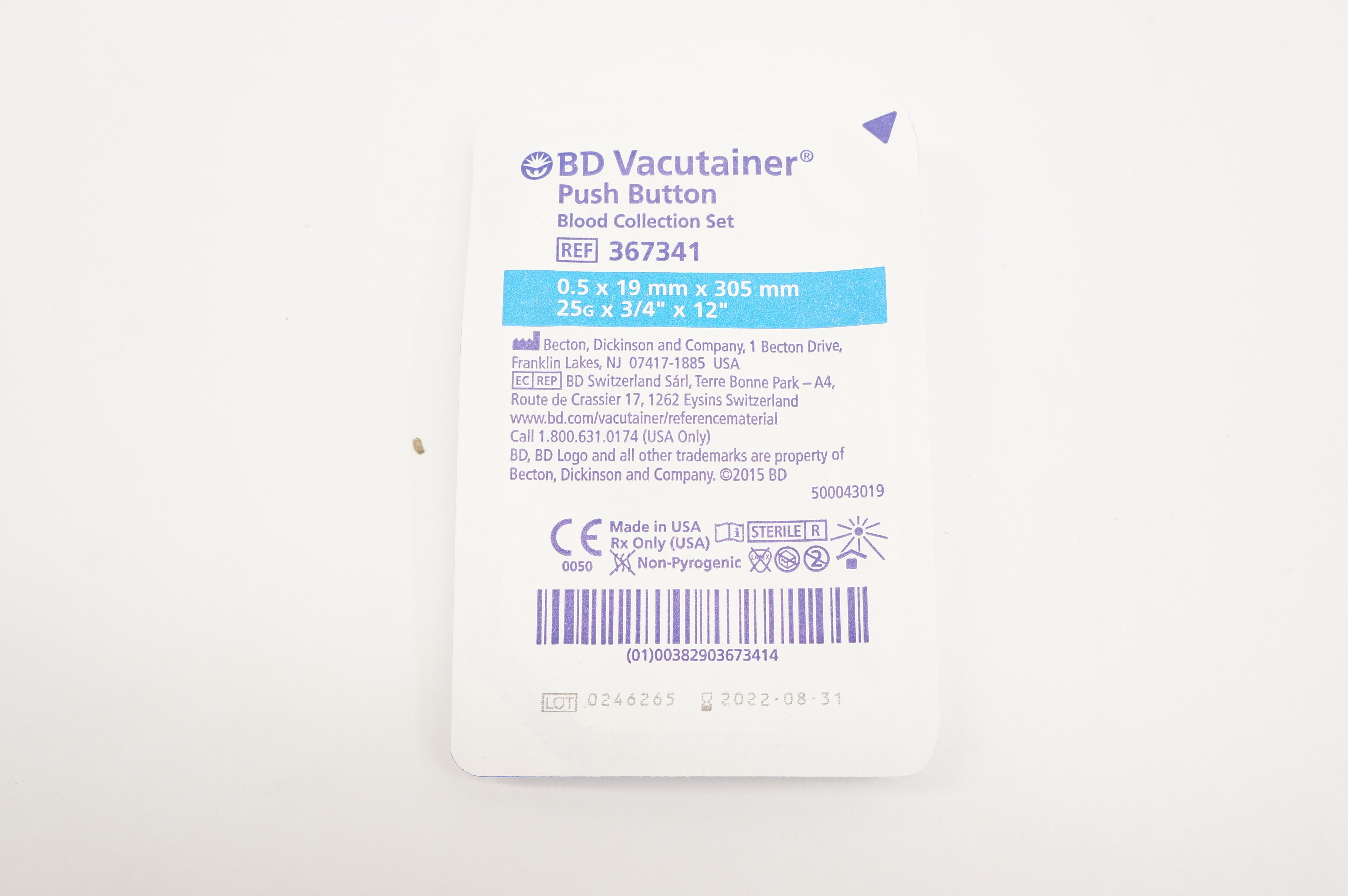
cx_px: 674
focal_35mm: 34
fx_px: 1290
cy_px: 448
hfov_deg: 55.2
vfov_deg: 38.3
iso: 800
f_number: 6.3
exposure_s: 1/160
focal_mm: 23
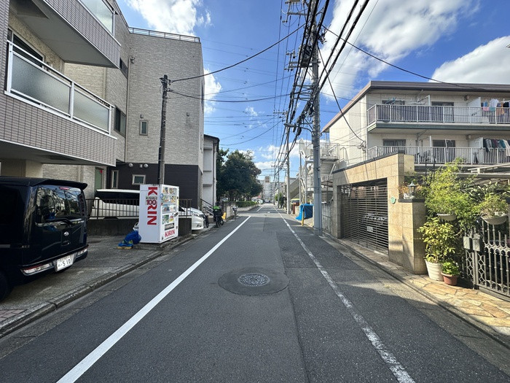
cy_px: 192
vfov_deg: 85.7
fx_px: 206
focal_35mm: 14
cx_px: 255
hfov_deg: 102.1
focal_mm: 2.22
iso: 50
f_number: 2.2
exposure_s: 1/997
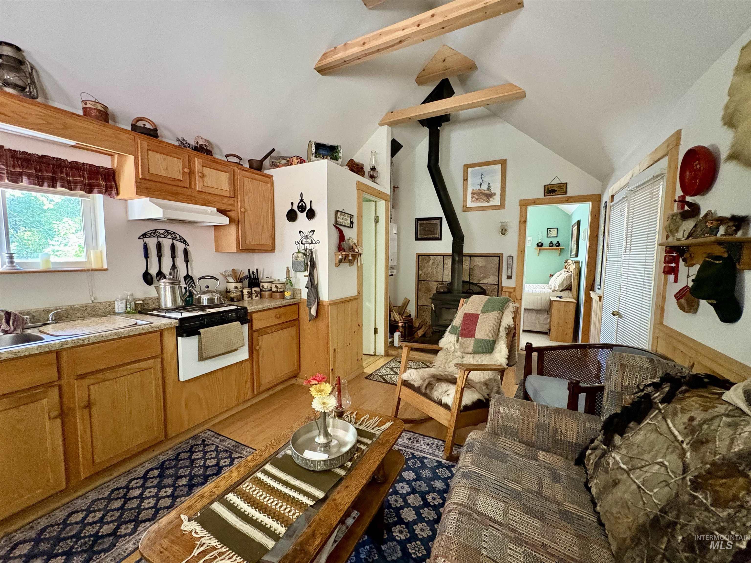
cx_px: 376
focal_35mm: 14
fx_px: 304
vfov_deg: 85.7
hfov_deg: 102.1
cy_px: 282
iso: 1000
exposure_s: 1/42
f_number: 2.2
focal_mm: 2.22
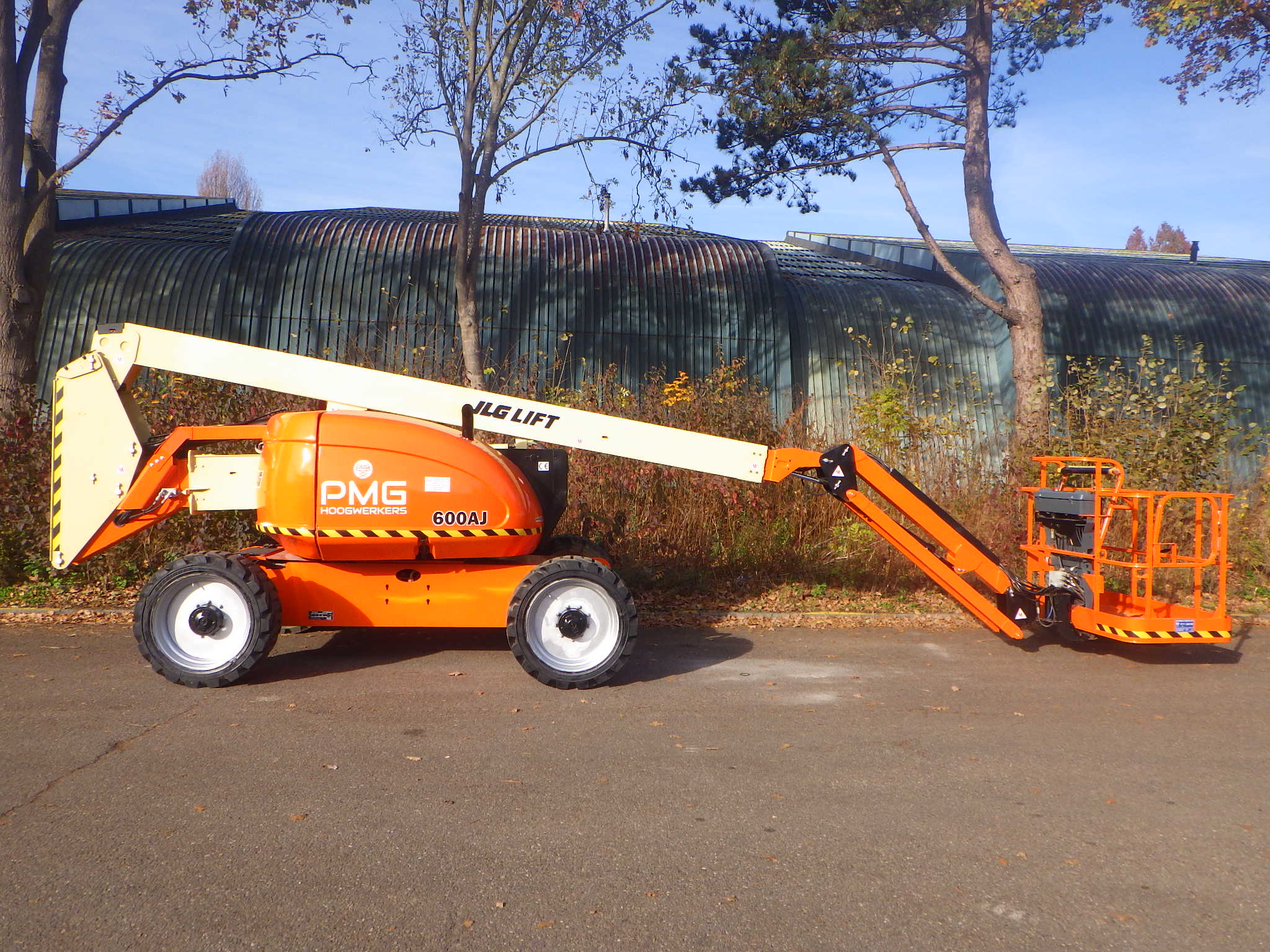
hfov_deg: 63.4
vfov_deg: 49.7
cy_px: 476
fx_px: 1027
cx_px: 635
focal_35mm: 28
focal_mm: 5
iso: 125
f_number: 4.2
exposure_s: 1/640
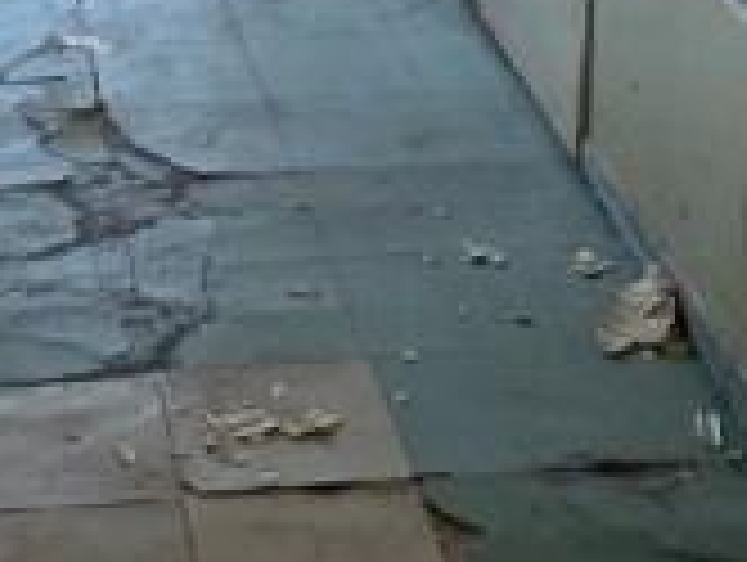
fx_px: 2161
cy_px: -427
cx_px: 279
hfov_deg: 19.6
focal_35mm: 100
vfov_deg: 13.4
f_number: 1.8
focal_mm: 4.25
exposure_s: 1/60
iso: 50
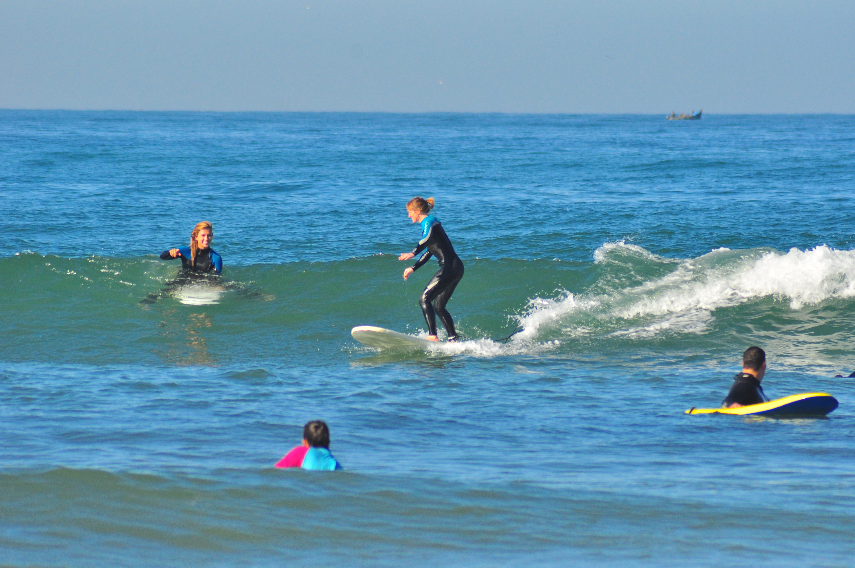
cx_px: 428
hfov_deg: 4.6
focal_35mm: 450
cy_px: 284
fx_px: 10674
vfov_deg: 3.0
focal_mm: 300
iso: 400
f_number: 10
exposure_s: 1/1600
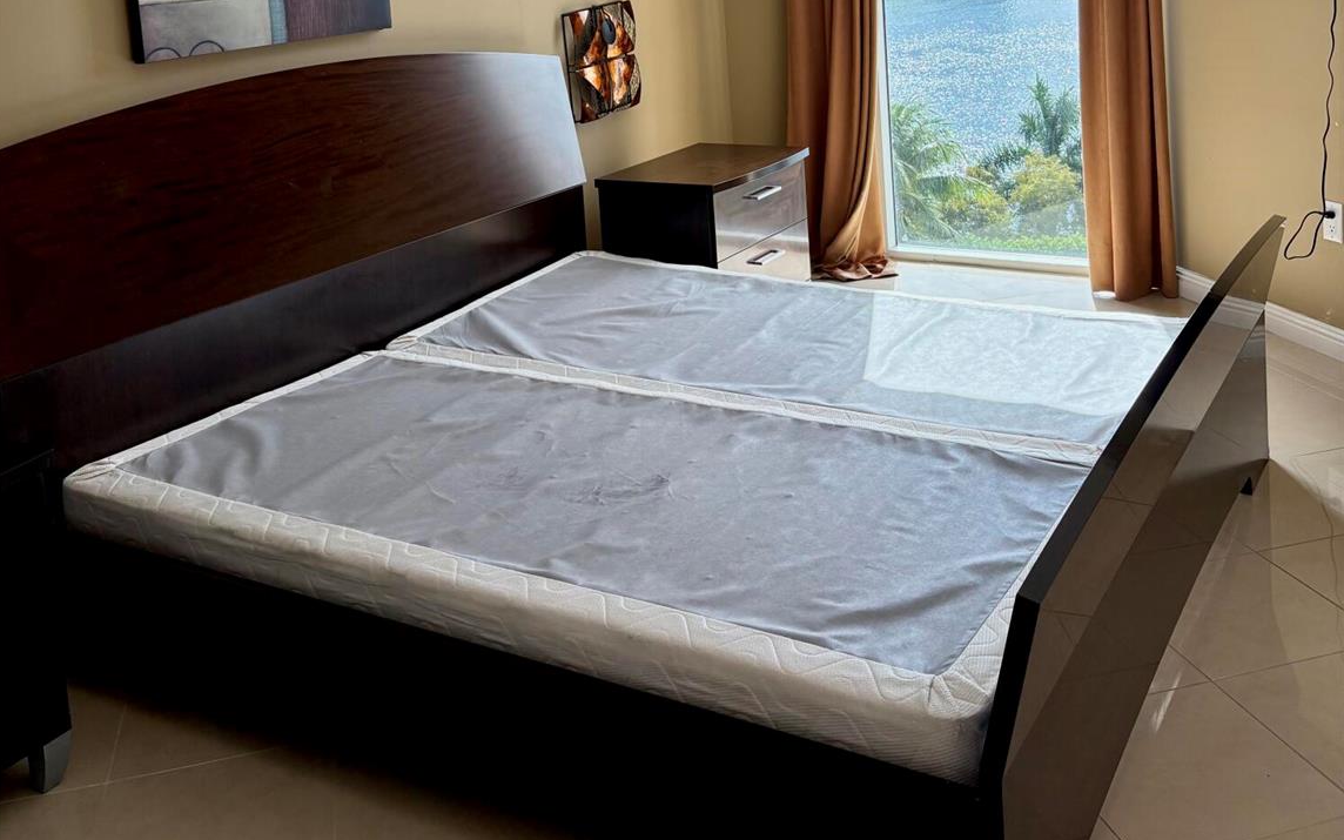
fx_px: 1355
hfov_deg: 52.7
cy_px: 54
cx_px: 668
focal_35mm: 37
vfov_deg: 32.4
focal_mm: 5.96
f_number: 1.6
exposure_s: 1/820
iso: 50
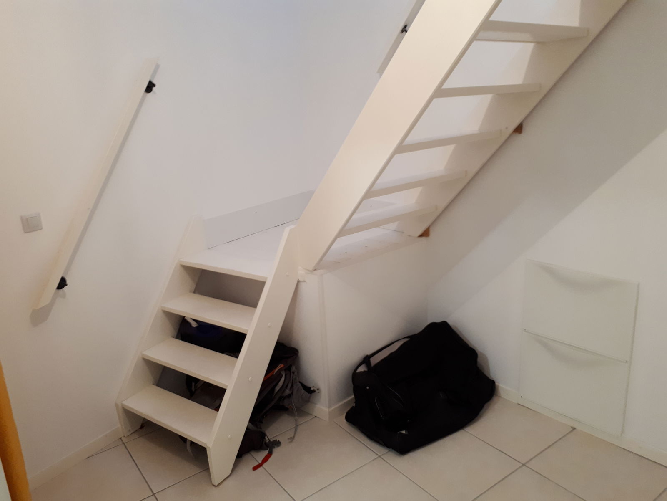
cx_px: 334
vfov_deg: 51.4
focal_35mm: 27
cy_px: 250
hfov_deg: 65.3
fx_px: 520
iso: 200
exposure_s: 1/17
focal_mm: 3.6
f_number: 1.9
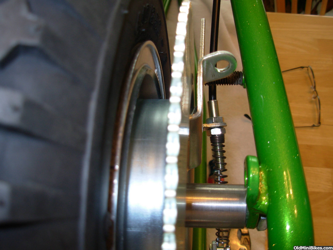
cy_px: 125
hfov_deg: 49.0
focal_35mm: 38
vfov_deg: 37.7
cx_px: 166
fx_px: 366
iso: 50
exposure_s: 1/32
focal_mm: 6.3
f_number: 2.9
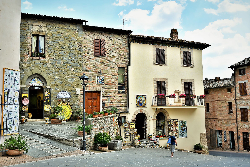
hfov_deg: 57.2
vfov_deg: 40.0
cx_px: 125
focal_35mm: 33
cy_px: 84
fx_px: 229
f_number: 5
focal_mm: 22
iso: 100
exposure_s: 1/500
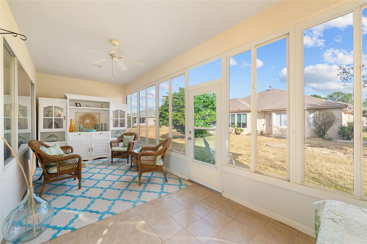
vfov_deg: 81.2
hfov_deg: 104.3
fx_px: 143
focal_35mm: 14
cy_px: 122
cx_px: 184
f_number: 8
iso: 200
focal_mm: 14
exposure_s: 1/5
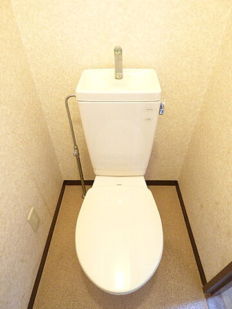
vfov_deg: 81.7
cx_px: 116
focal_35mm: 20
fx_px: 179
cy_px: 154
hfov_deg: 66.0
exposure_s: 1/10
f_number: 2.8
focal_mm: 3.58
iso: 400
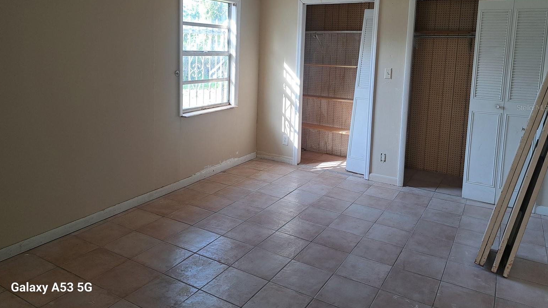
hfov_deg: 69.8
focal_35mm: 27
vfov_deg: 42.4
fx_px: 392
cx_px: 267
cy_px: 107
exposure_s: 1/60
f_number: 1.8
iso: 50
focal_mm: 5.23
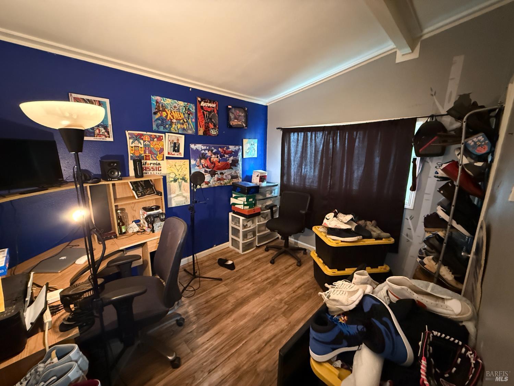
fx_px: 208
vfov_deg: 85.7
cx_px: 257
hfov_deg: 102.1
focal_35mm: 14
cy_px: 193
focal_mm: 2.22
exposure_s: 1/30
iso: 1250
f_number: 2.2
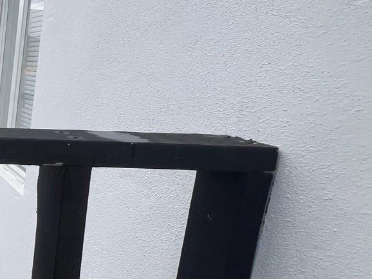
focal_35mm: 36
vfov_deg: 39.5
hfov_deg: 33.5
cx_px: -135
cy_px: 116
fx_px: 387
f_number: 1.8
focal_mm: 1.57
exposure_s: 1/234
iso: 32
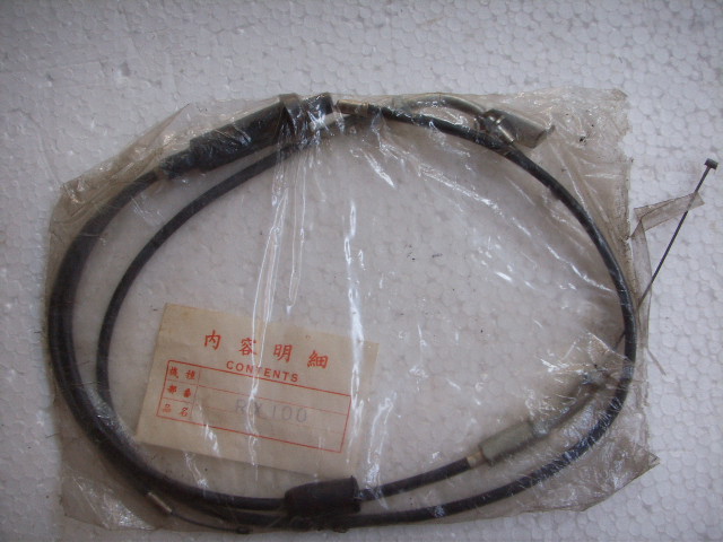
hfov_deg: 47.9
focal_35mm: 39
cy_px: 271
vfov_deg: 36.8
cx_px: 362
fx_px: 815
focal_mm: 6.6
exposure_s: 1/45
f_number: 3.5
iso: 110
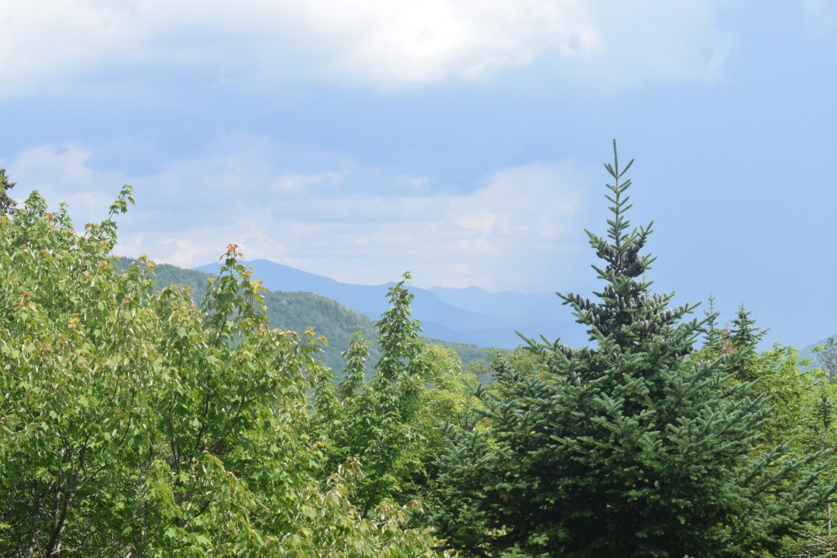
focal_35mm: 82
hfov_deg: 24.6
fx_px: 1918
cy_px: 279
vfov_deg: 16.6
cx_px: 418
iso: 1600
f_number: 13
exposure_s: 1/1000
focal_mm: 55
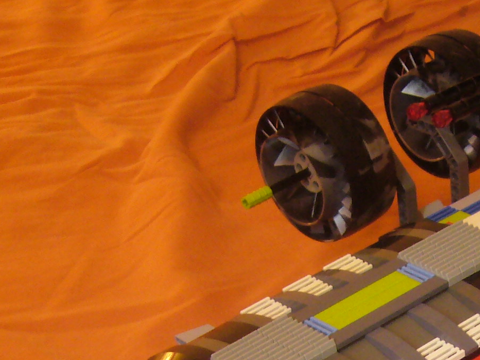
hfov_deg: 19.5
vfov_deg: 14.3
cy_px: 472
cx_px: 425
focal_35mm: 99
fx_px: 1373
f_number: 2.8
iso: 200
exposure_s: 1/8
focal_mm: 5.8
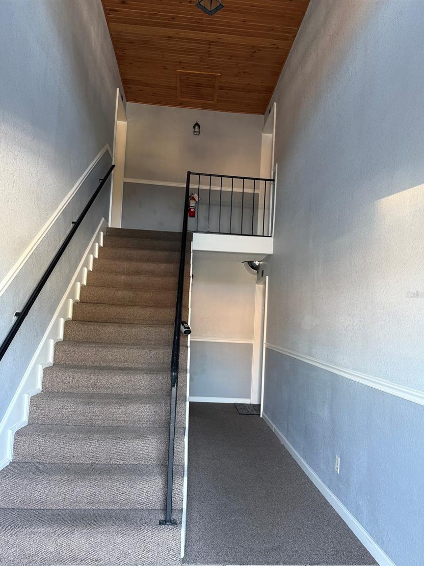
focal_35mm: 25
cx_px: 220
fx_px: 408
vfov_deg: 69.4
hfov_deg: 54.9
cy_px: 294
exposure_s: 1/70
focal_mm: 6.76
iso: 200
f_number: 1.78
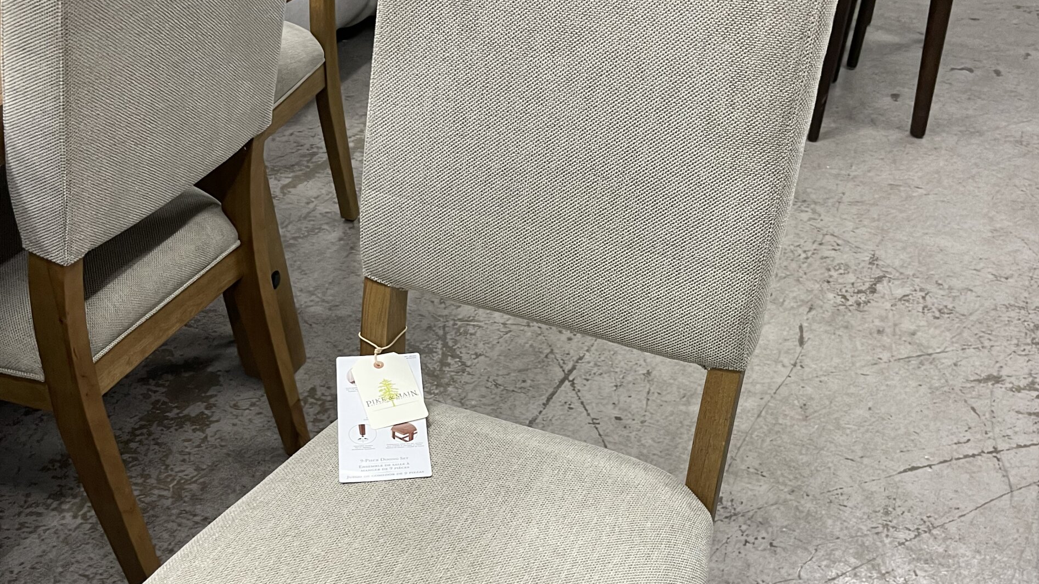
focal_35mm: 37
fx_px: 1019
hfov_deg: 54.0
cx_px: 528
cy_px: 357
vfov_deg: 31.9
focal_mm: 5.1
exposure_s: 1/60
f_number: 1.6
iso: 100
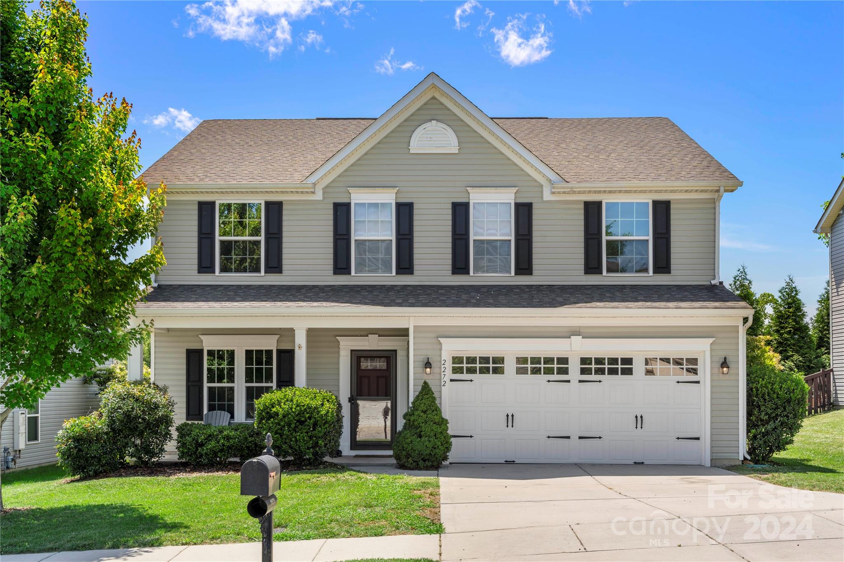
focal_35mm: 40
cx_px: 422
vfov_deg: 33.4
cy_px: 281
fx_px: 938
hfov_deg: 48.5
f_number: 10
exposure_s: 1/160
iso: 100
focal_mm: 40
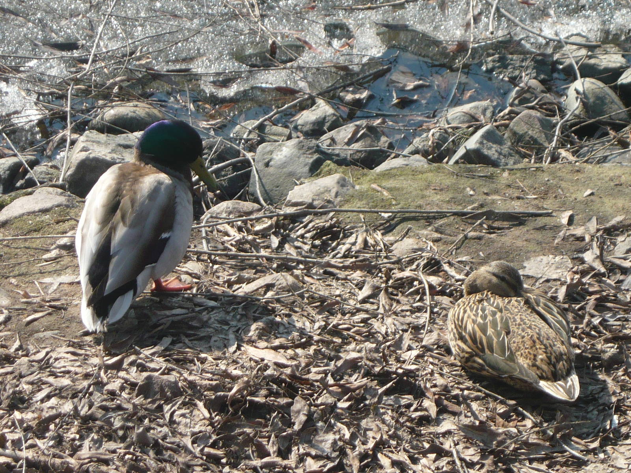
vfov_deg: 9.3
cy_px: 236
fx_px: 2917
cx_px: 316
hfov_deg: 12.3
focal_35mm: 160
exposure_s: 1/200
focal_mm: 16.5
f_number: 5.1
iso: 100
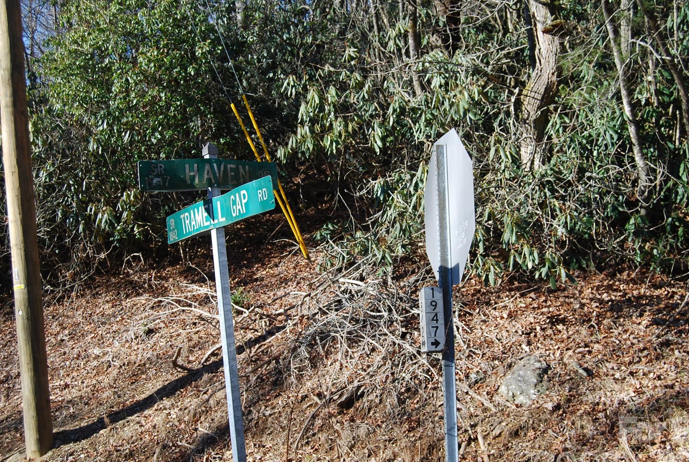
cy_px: 237
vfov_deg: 27.6
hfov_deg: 40.3
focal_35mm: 49
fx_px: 940
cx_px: 360
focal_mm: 30
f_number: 5.6
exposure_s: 1/125
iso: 100
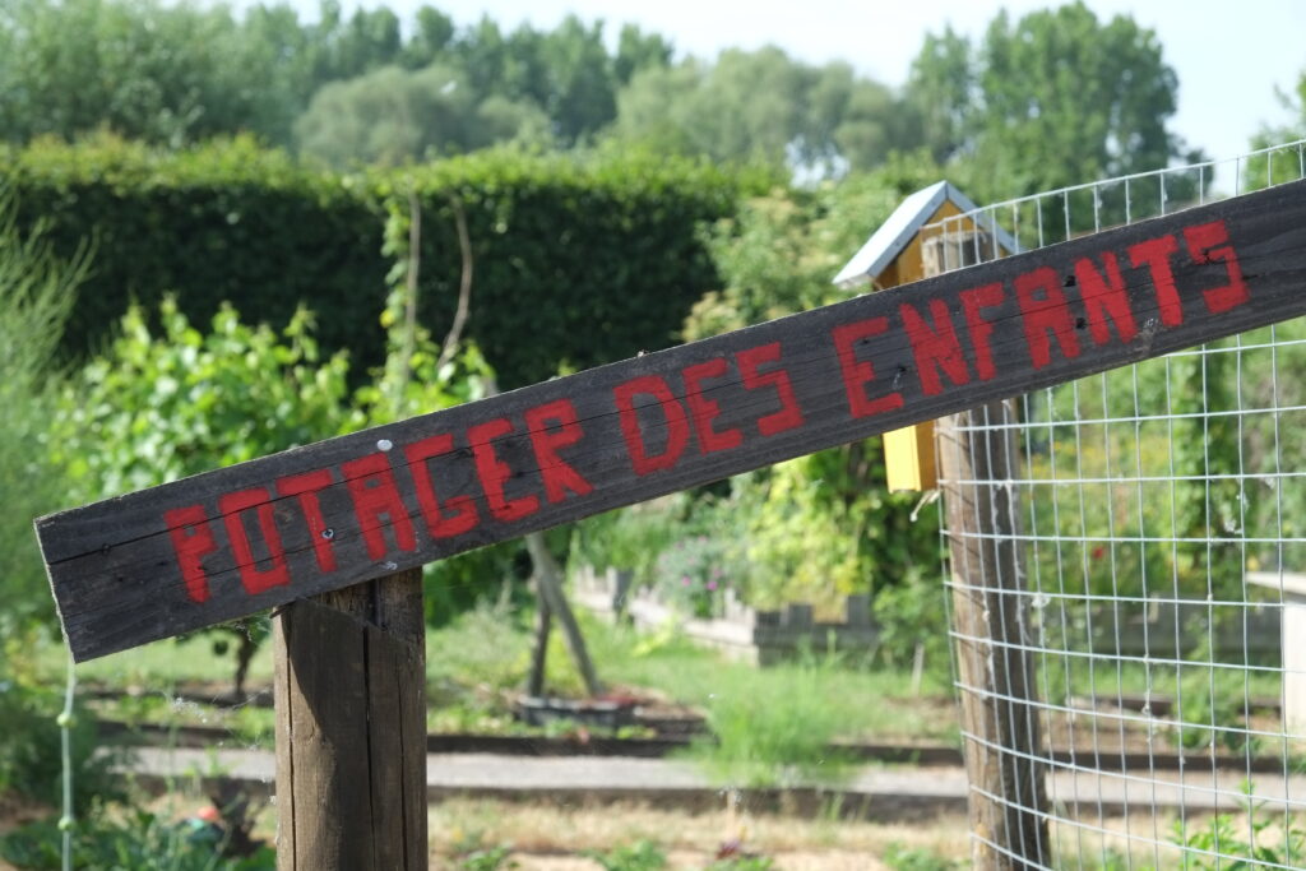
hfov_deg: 24.5
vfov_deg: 16.5
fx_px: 3011
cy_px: 436
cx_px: 653
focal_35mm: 83
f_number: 8
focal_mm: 55
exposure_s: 1/125
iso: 200
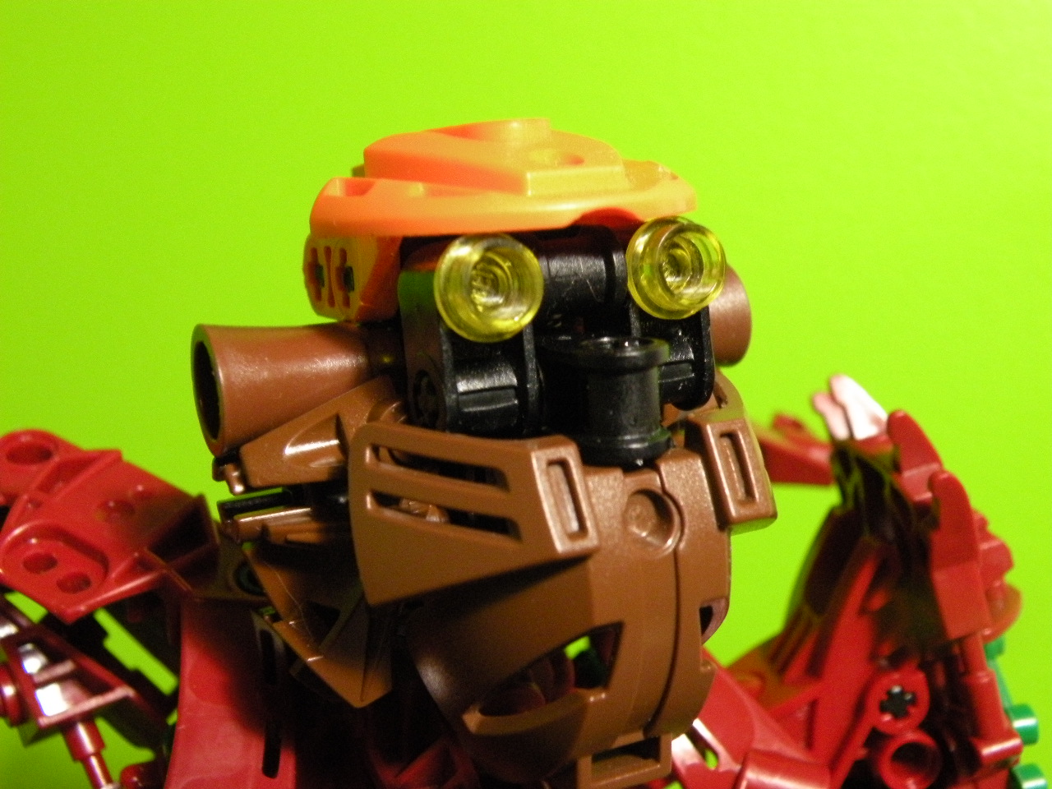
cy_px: 394
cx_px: 526
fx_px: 1276
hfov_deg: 44.8
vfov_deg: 34.3
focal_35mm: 42
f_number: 3.2
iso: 400
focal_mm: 7.4
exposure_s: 1/11
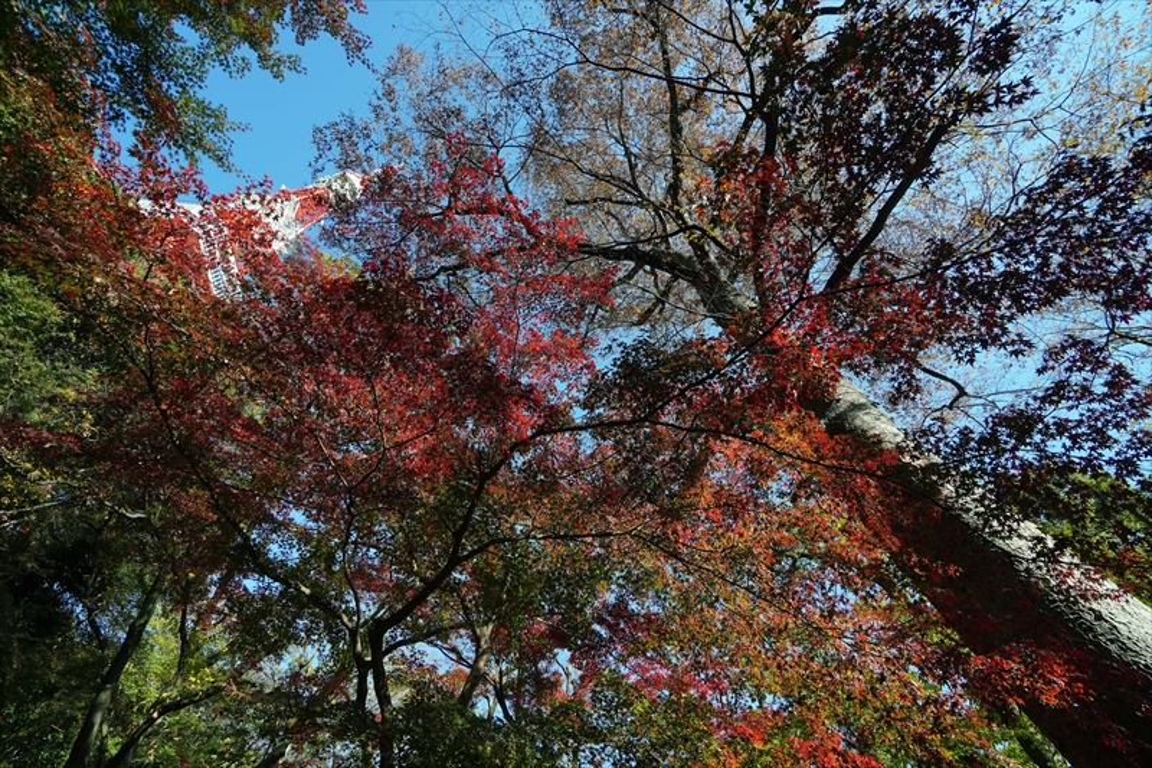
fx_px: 480
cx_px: 576
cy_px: 384
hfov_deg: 100.4
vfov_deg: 77.3
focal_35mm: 15
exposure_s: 1/100
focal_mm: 10
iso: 100
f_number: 8
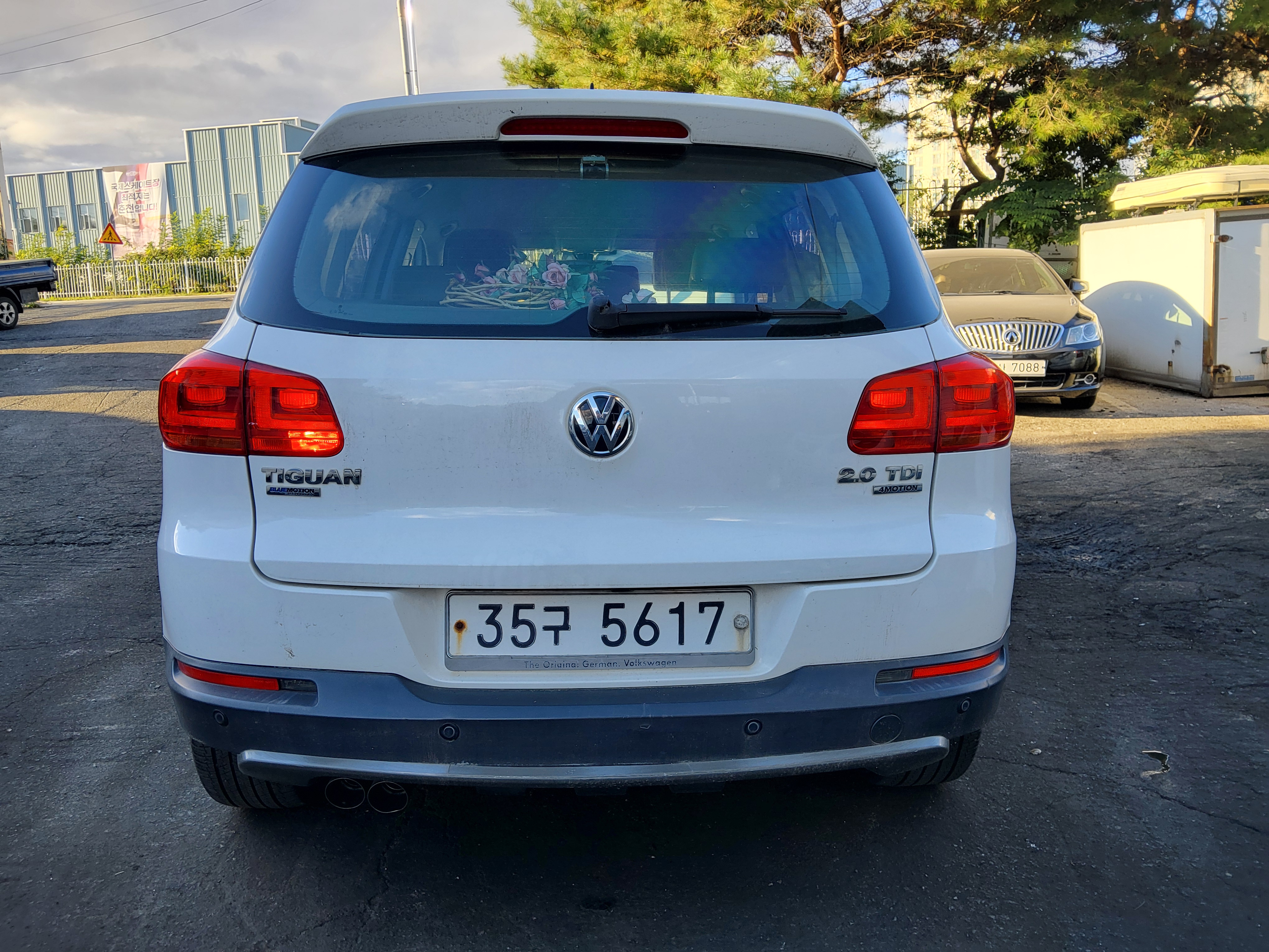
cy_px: 476
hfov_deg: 67.3
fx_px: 953
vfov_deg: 53.1
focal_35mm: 26
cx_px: 634
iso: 12
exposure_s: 1/120
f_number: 1.8
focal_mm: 3.98
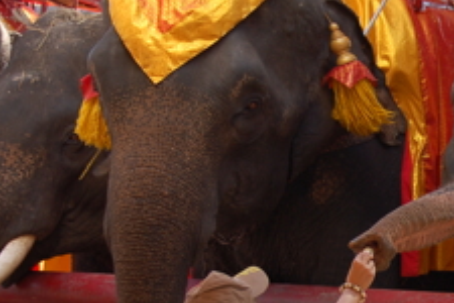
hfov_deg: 12.6
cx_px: 480
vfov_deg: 8.5
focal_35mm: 161
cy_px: 335
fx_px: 2030
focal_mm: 44
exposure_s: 1/125
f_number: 4.8
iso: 200
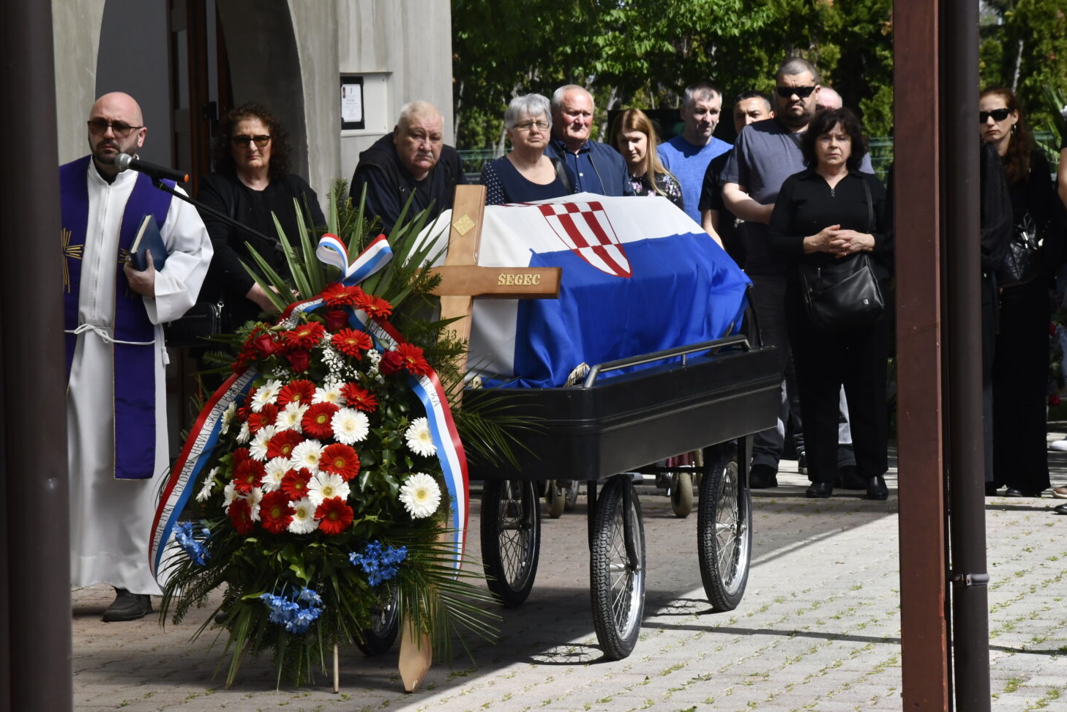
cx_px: 555
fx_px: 4683
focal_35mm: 158
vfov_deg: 8.7
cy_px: 359
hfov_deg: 13.0
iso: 1250
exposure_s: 1/800
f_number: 14
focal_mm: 100
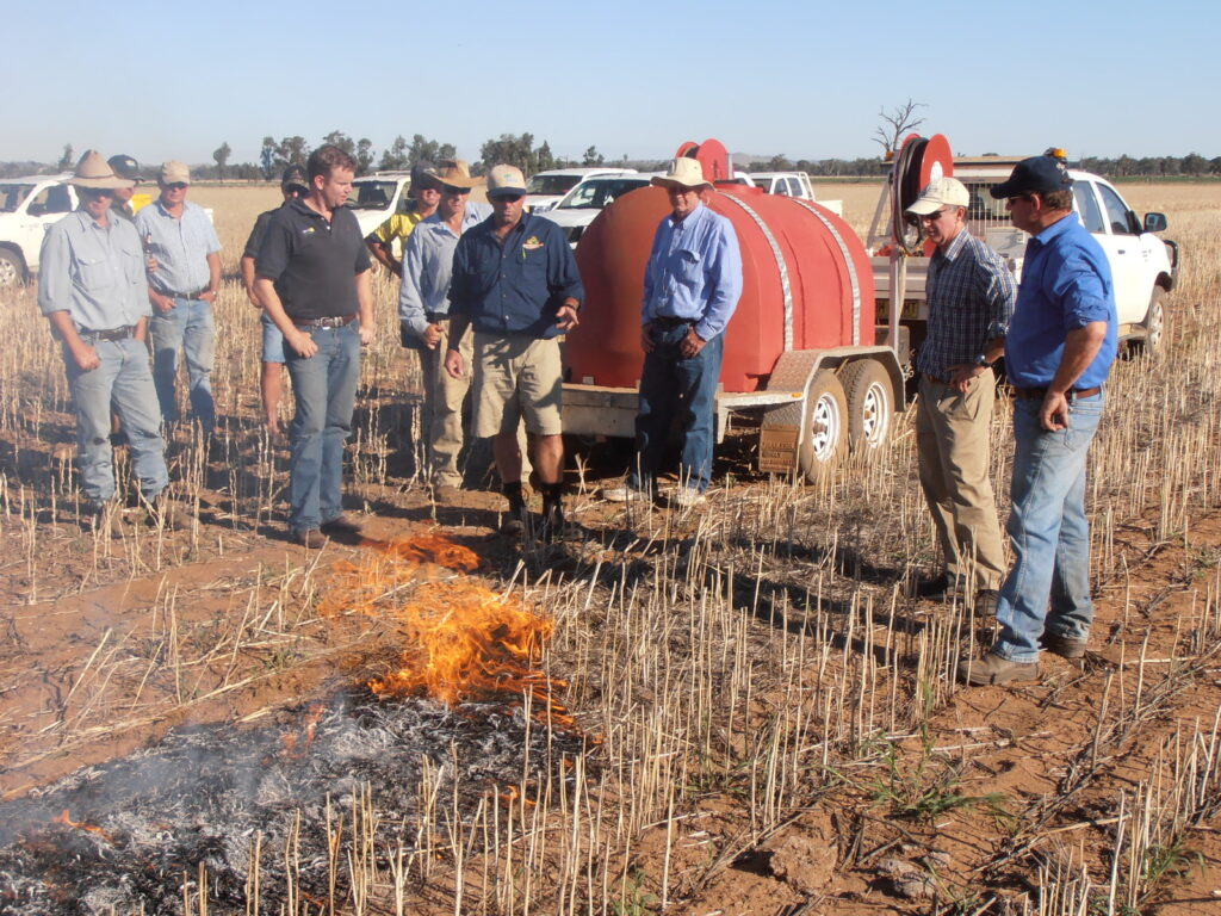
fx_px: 2011
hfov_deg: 33.8
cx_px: 610
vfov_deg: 25.7
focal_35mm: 57
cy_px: 458
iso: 80
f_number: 4.5
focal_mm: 10.04
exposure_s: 1/800
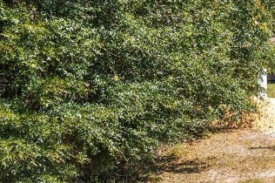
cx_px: 374
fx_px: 618
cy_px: 72
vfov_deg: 16.8
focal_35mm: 81
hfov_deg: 22.1
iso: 160
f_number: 1.8
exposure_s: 1/2000
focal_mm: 8.67
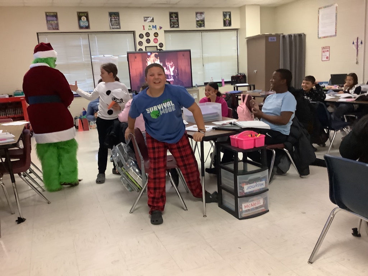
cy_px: 138
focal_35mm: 31
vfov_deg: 45.4
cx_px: 184
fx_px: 330
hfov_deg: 58.4
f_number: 2.4
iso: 400
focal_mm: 3.3
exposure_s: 1/60
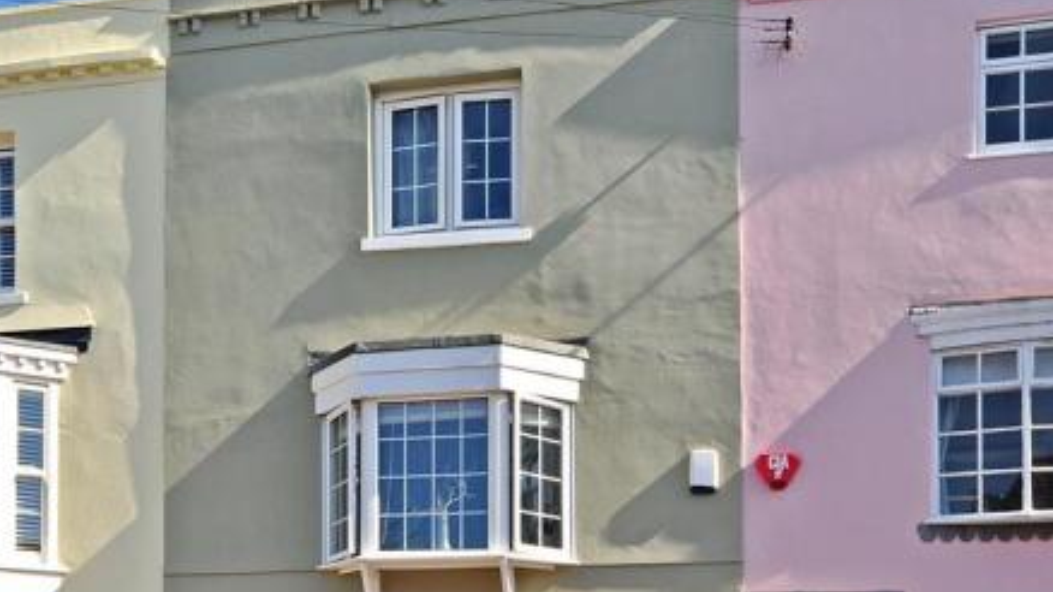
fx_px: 1312
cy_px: 371
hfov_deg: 43.5
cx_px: 423
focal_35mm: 47
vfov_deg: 25.3
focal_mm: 20
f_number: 11
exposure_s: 1/125
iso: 200
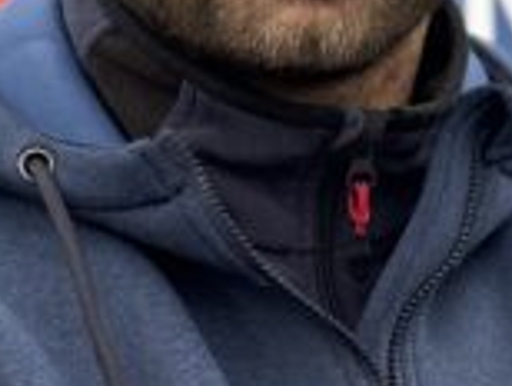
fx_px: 3541
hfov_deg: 8.2
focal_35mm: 239
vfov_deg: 6.2
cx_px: 469
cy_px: 293
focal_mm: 6.86
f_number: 1.78
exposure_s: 1/219
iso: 64
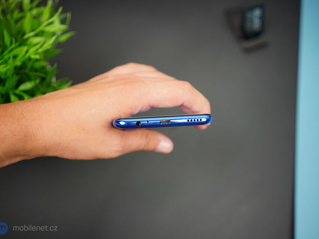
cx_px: 171
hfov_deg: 48.9
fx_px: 350
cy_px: 120
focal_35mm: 38
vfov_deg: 37.7
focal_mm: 35
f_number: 2.8
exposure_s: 1/250
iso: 400
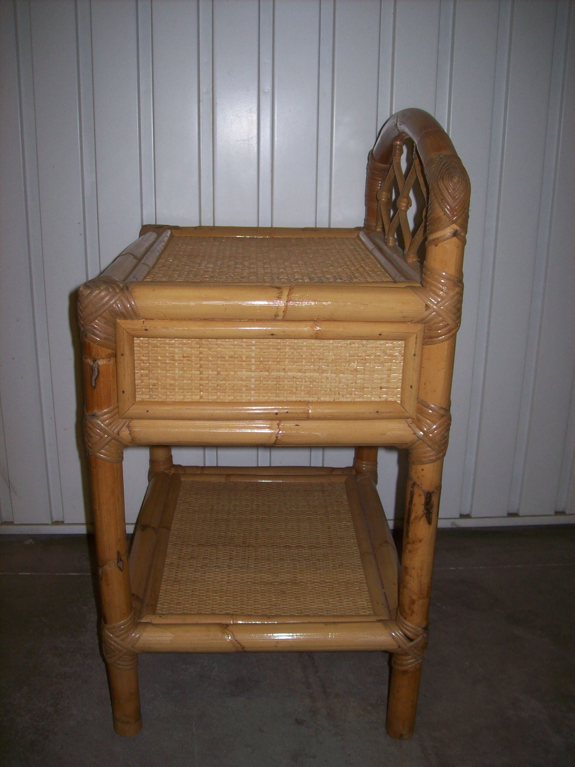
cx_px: 288
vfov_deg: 51.4
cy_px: 384
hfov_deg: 39.6
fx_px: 798
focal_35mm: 36
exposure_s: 1/64
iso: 80
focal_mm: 6
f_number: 2.7
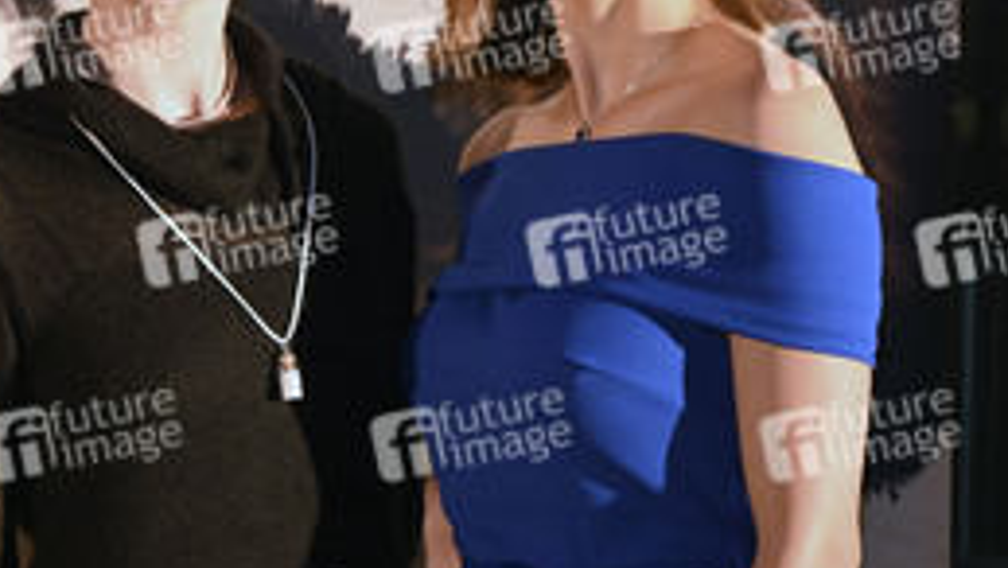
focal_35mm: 144
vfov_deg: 8.4
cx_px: 134
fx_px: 3851
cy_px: 144
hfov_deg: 14.8
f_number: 6.3
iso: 1600
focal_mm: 79
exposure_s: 1/160
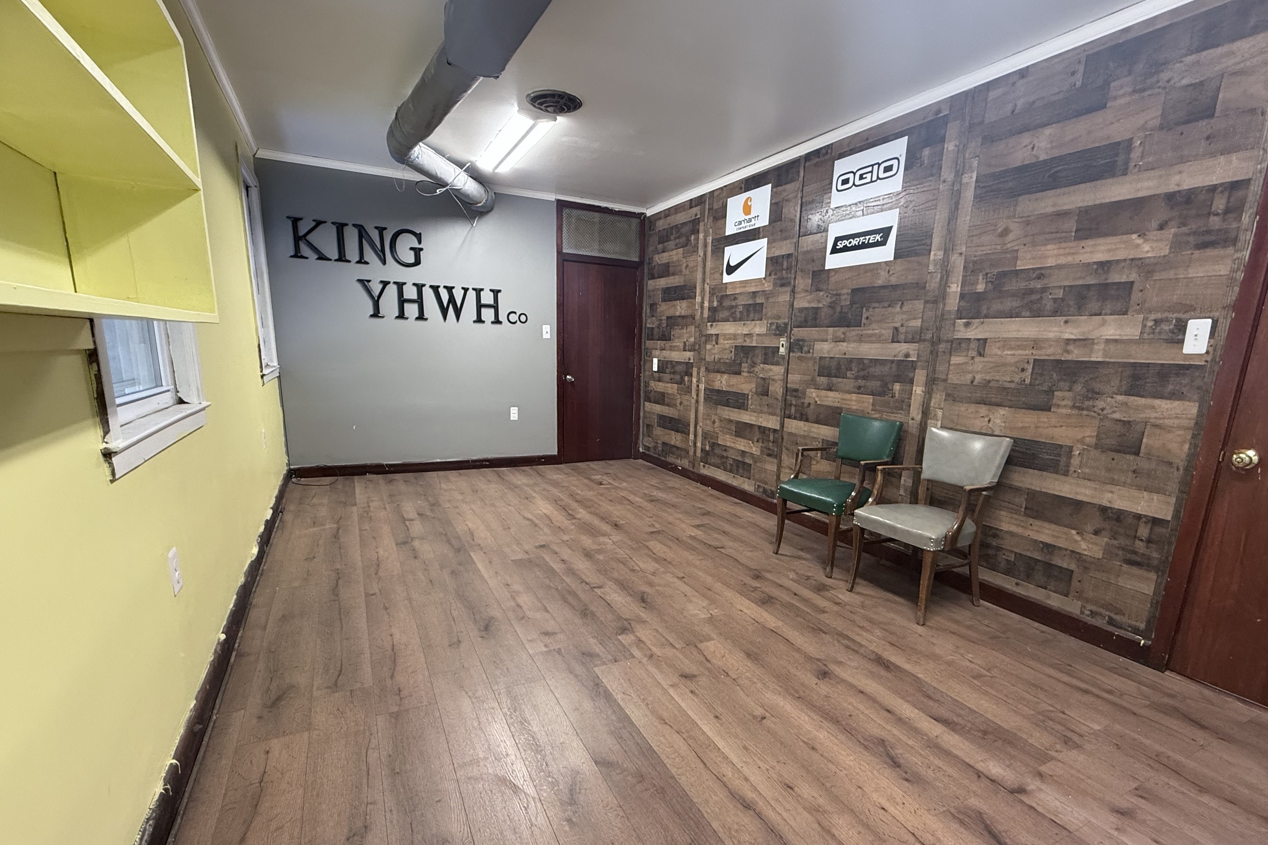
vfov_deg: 70.1
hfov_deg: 93.3
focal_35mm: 17
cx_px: 652
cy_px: 483
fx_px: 599
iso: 200
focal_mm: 2.22
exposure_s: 1/60
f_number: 2.2
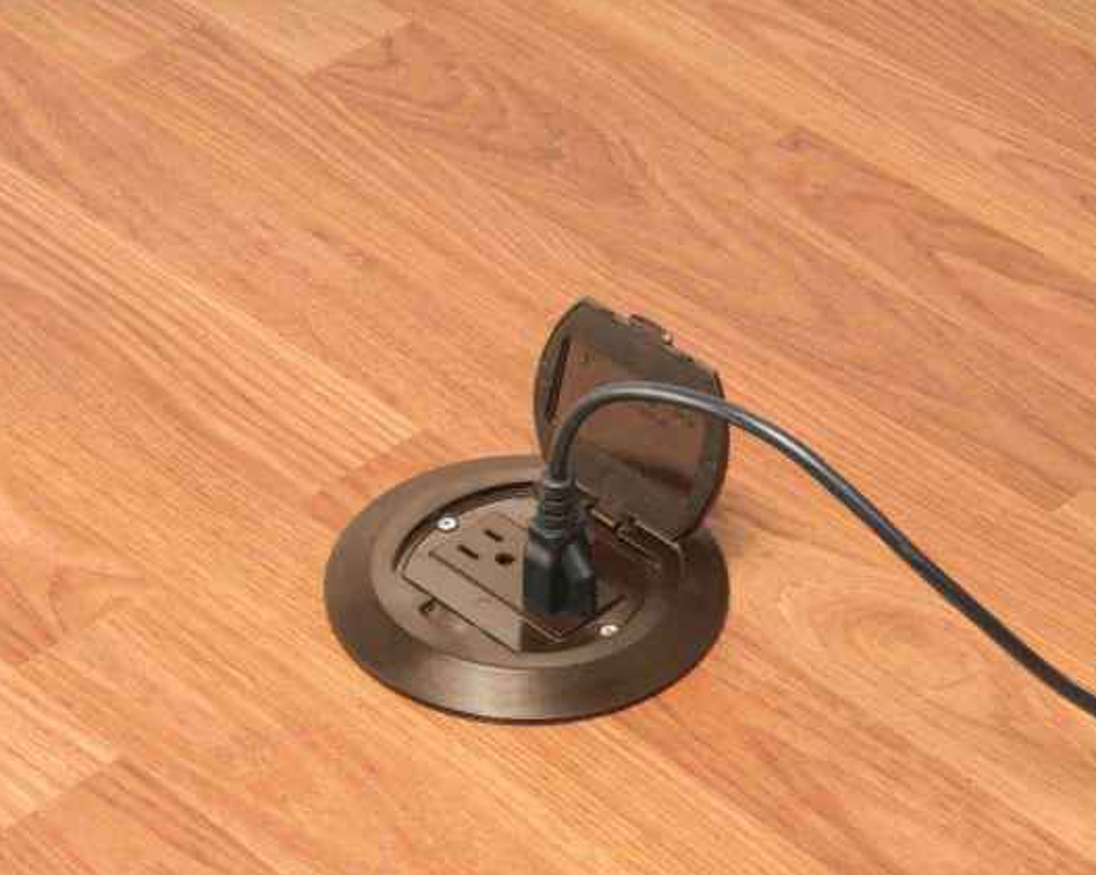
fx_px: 3339
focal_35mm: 103
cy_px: 440
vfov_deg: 14.9
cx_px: 548
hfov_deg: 18.6
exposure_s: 1/125
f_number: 22
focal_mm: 60
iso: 200
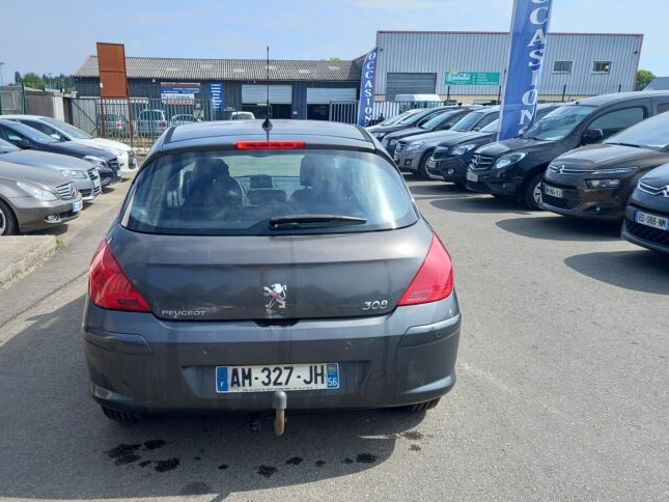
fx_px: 599
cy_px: 310
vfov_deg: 45.1
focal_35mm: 31
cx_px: 276
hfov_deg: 58.0
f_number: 2
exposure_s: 1/398
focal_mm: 4.6
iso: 25
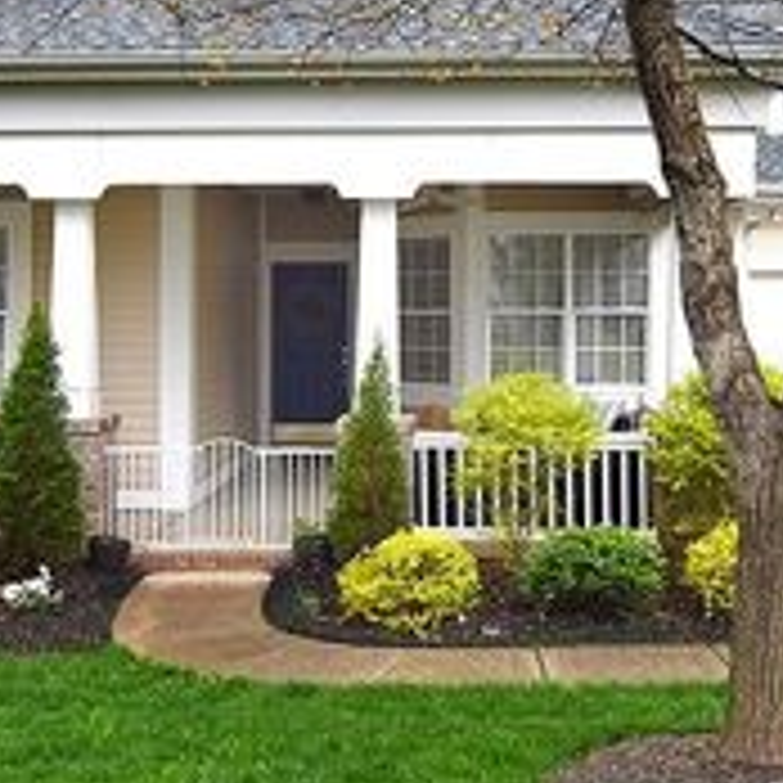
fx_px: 1126
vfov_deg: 37.9
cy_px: 256
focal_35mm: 44
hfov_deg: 38.3
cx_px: 369
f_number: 5.6
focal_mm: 12
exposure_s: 1/125
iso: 400
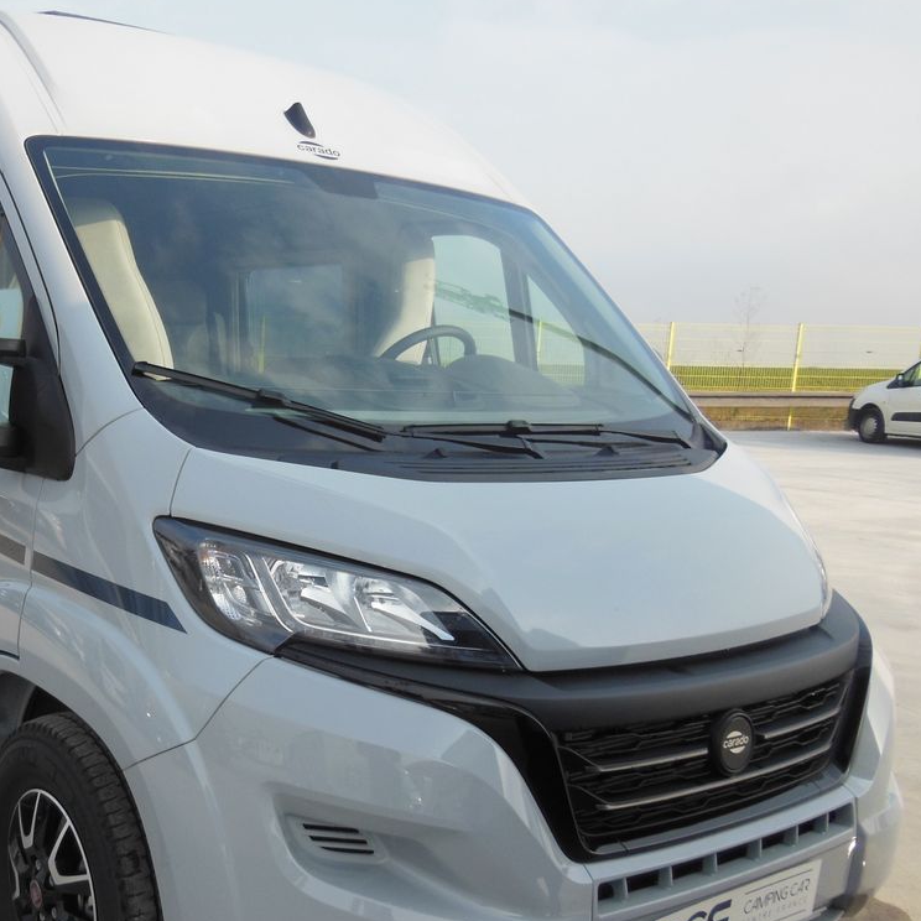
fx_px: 1144
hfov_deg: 42.1
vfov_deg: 43.5
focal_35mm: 38
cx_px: 196
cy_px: 579
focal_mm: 4.5
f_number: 3.5
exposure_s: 1/640
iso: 125
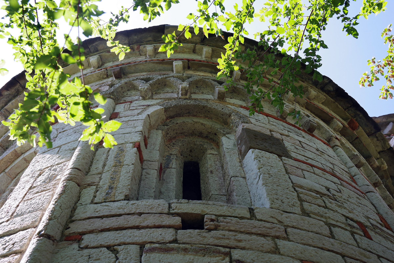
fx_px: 493
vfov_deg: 29.9
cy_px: 132
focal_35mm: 45
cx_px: 197
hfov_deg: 43.6
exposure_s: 1/80
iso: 200
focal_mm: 45
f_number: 8
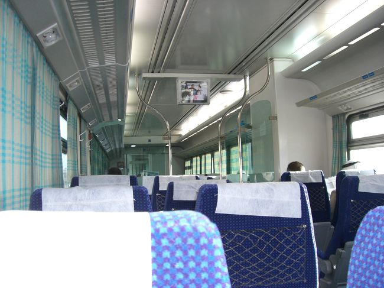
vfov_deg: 37.7
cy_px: 144
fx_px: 421
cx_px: 192
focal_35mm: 38
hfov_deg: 49.0
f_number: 2.7
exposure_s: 1/60
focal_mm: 6.2
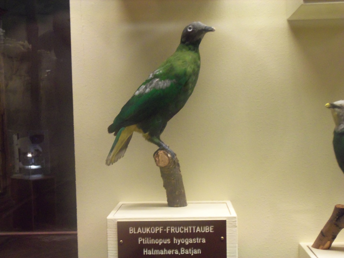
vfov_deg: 30.3
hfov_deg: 39.7
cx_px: 172
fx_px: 477
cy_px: 129
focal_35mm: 48
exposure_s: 1/15
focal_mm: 8.7
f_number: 3.9
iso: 400
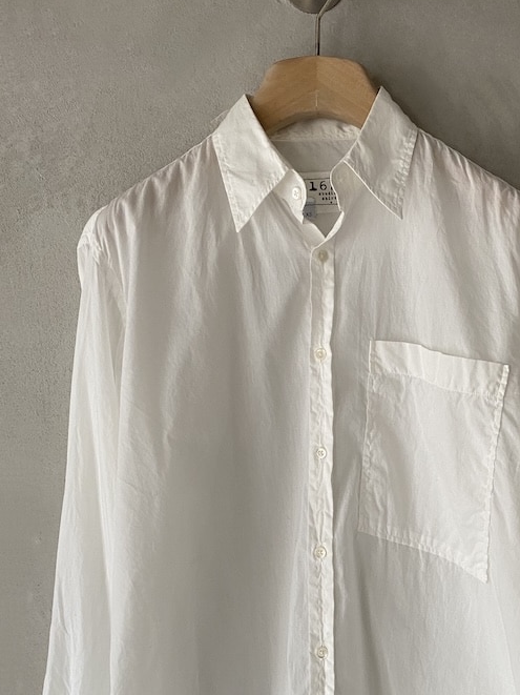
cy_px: 474
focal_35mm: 42
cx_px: 336
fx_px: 842
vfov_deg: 44.1
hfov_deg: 34.1
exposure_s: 1/60
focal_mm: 4.25
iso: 125
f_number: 1.8
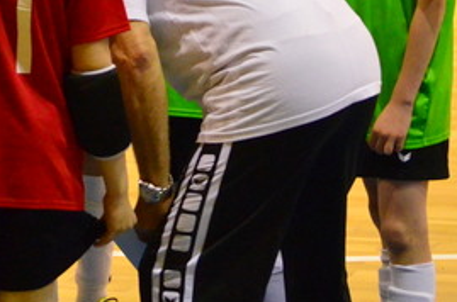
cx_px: -70
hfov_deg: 6.6
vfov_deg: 4.4
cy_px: -27
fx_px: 3951
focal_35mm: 312
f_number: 4.5
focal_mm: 70
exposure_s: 1/400
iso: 4000
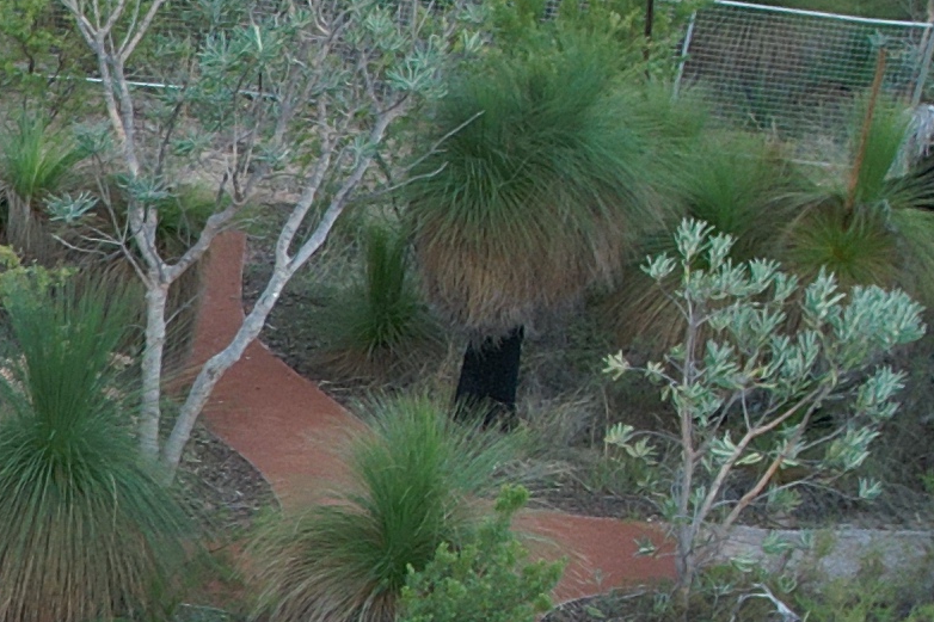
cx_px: -988
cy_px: 973
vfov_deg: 8.7
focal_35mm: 154
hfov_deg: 11.8
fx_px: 3994
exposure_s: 1/50
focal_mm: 8.38
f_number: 2.8
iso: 100
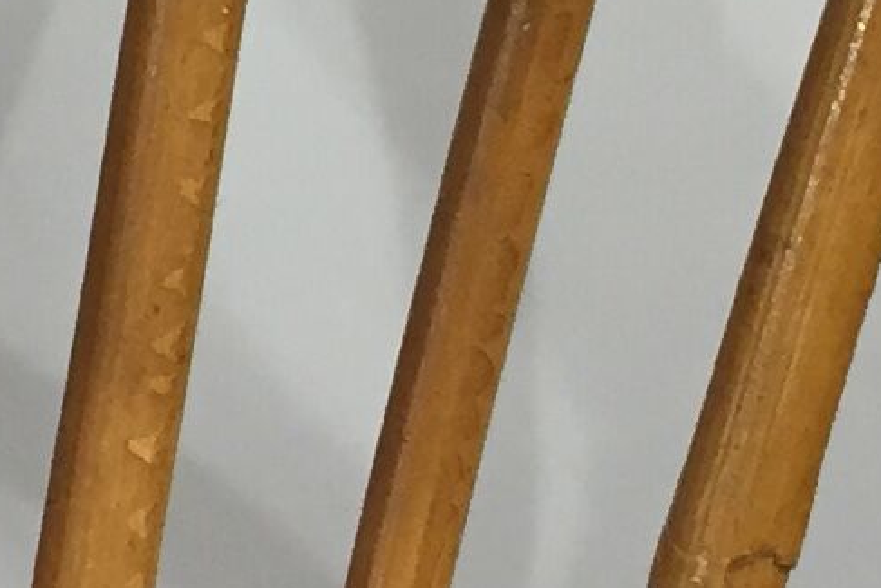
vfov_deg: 6.7
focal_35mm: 202
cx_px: -107
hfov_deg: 10.1
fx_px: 4945
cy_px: -313
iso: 125
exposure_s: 1/33
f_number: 2.2
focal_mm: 4.15
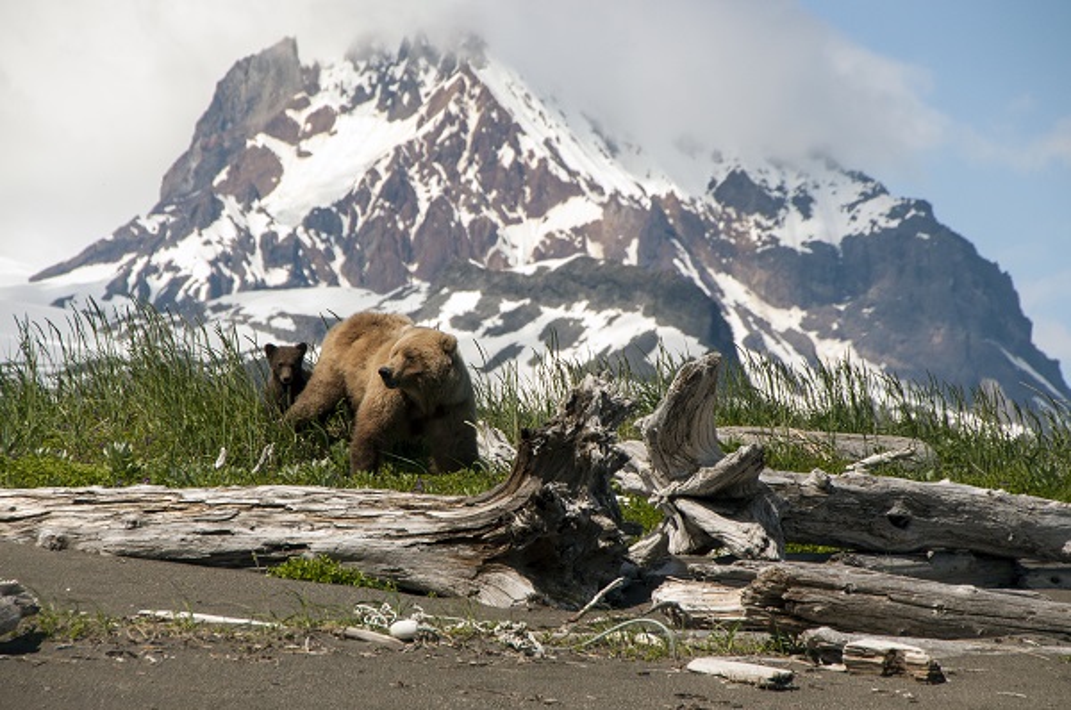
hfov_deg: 7.4
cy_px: 355
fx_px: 8242
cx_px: 536
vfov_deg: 4.9
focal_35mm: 278
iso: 640
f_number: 8
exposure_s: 1/4000
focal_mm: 185
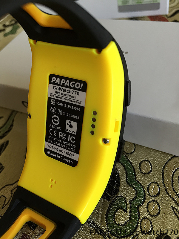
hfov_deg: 48.2
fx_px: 200
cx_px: 90
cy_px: 120
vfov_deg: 61.7
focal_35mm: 29
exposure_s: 1/30
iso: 64
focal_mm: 4.15
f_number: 2.2
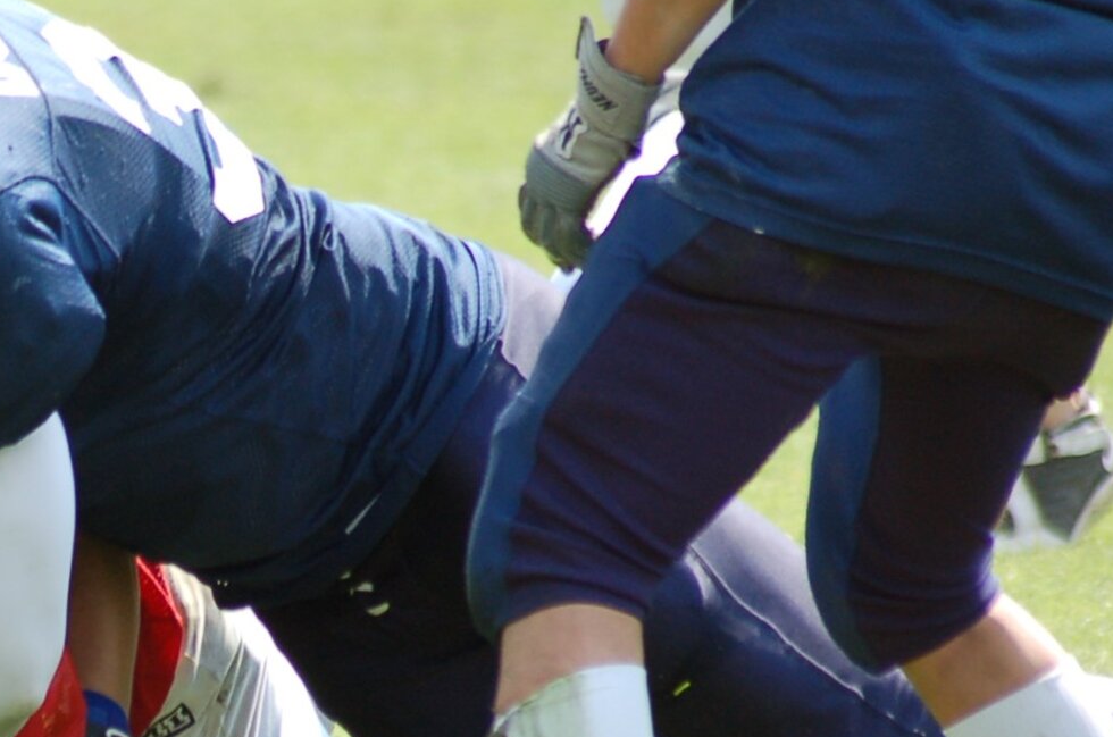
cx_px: 68
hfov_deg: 2.8
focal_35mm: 741
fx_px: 22861
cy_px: 610
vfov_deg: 1.8
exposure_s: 1/800
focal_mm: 220
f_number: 5.3
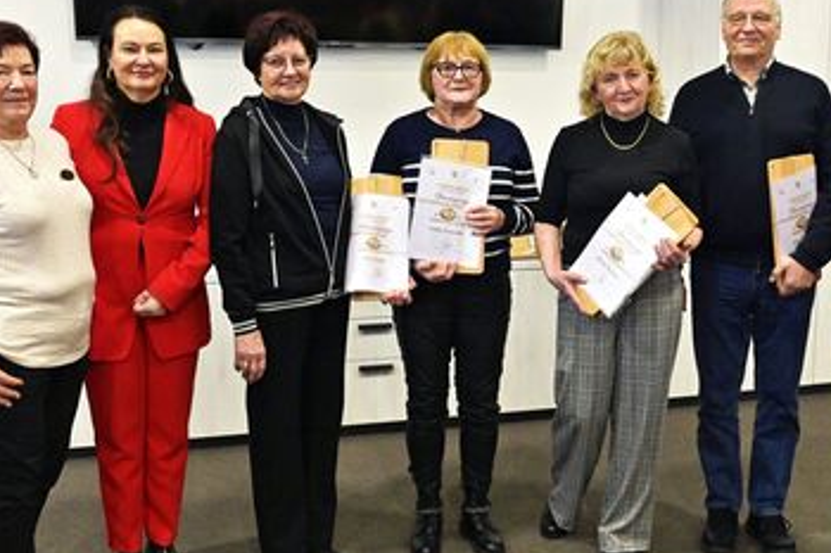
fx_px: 1038
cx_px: 494
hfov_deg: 43.4
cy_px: 285
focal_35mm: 45
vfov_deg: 29.8
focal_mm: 35
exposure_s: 1/160
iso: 5000
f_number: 4.5
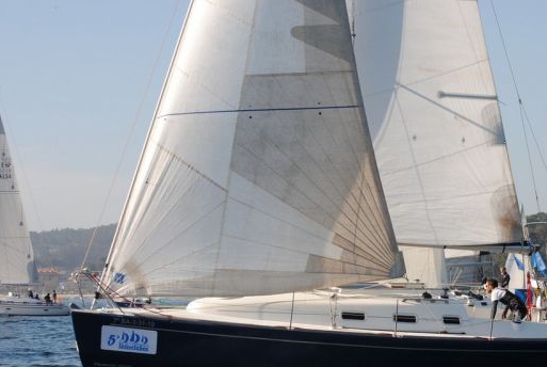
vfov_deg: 10.7
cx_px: 374
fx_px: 1960
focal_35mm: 129
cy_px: 268
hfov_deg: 15.8
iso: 100
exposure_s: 1/250
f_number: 8
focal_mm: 55
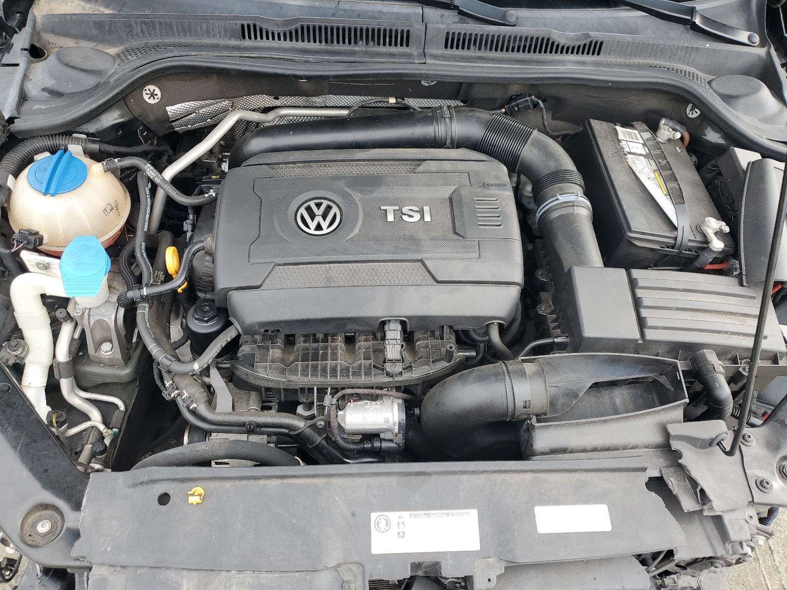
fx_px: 591
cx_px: 394
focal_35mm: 26
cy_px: 295
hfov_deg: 67.3
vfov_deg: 53.1
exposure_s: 1/333
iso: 50
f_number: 1.5
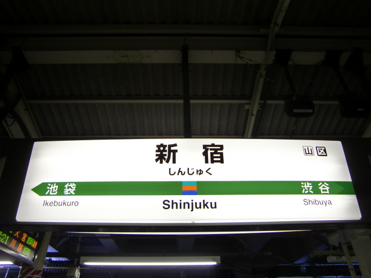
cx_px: 186
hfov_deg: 63.4
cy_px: 139
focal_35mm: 28
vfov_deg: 49.7
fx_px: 300
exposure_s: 1/60
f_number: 2.6
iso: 100
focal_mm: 4.9
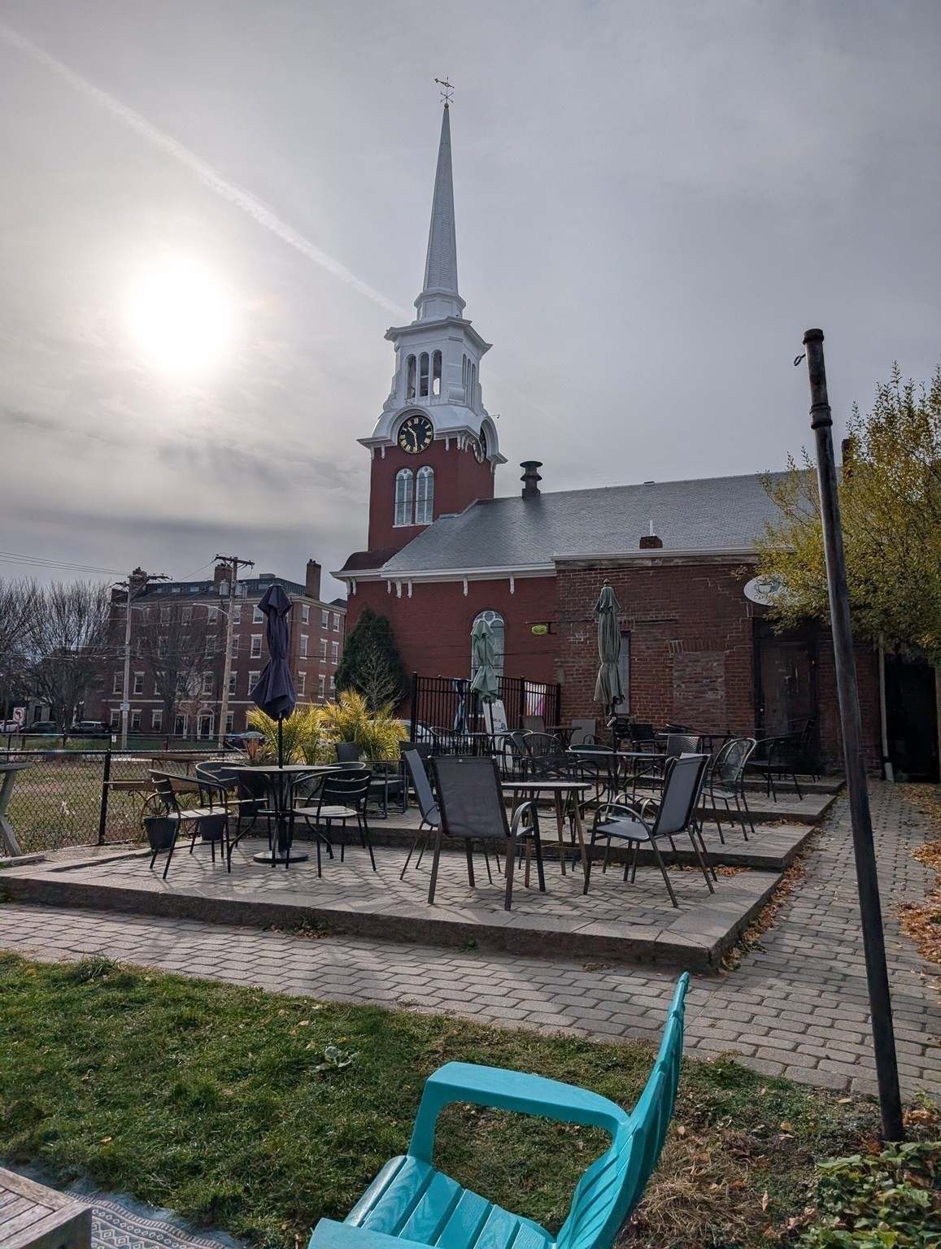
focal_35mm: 24
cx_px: 470
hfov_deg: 56.9
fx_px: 867
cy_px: 624
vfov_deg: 71.5
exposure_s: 1/7937
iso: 22
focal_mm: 6.9
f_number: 1.68
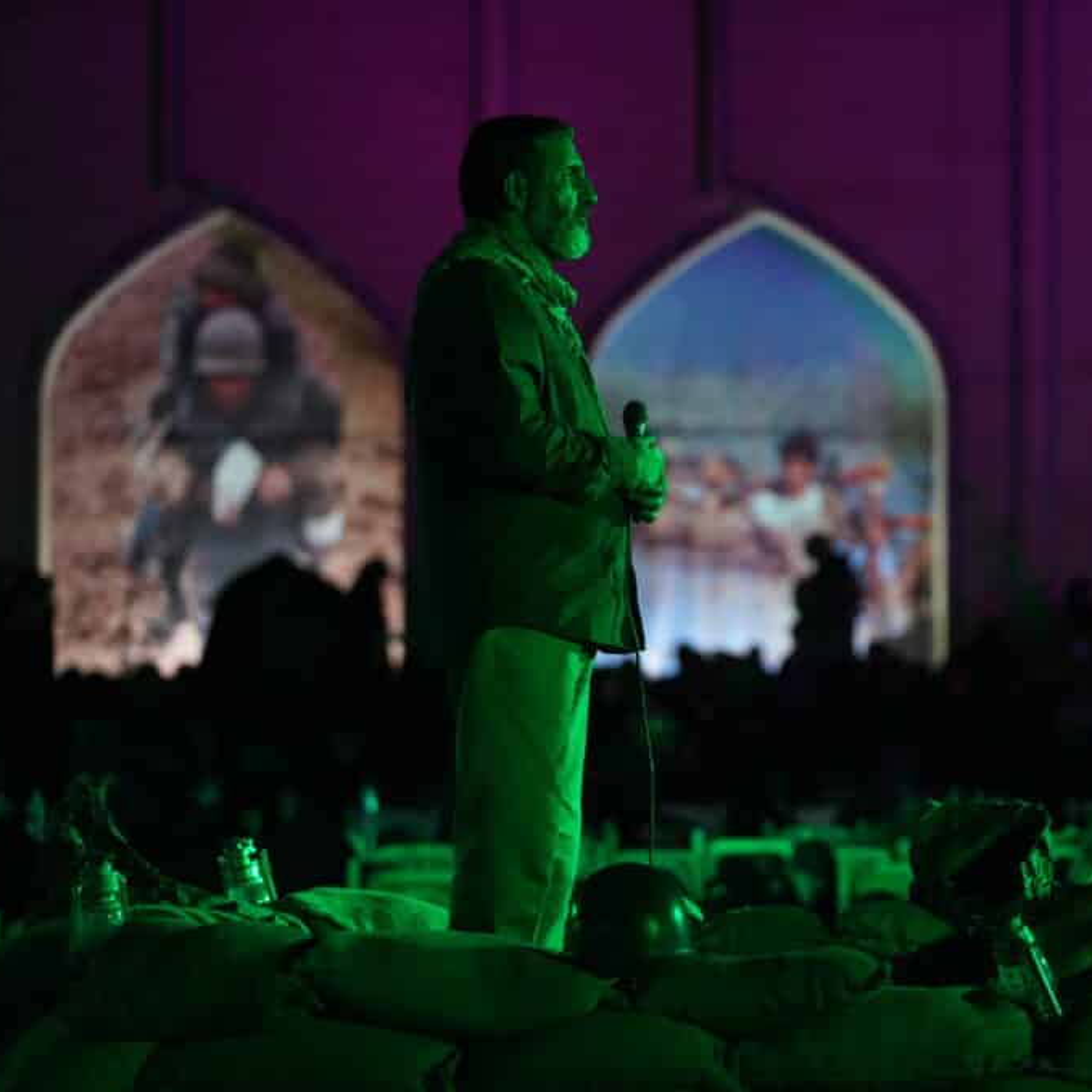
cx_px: 778
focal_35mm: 154
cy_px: 548
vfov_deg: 11.3
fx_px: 5496
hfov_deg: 11.3
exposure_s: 1/200
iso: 2500
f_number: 2.8
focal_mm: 120
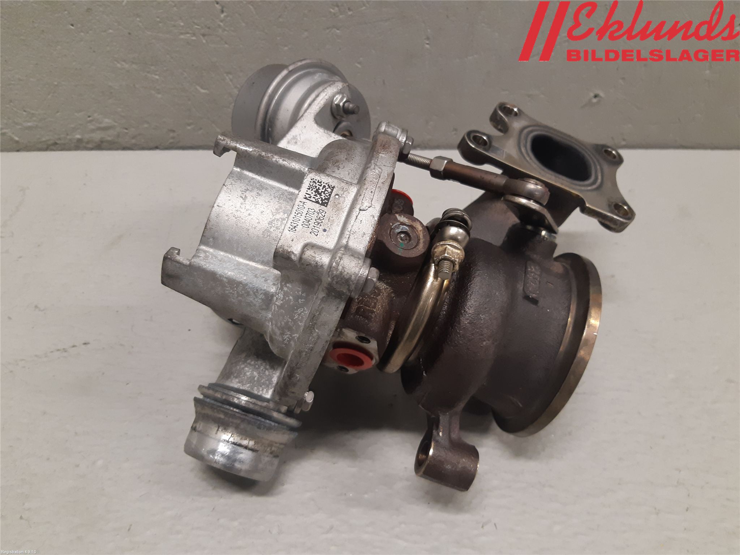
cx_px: 370
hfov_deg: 67.3
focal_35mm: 26
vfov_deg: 53.1
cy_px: 278
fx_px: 556
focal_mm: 3.93
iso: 160
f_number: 1.7
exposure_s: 1/50
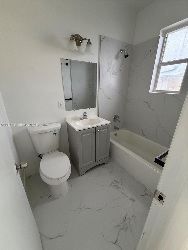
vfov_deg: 102.1
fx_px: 101
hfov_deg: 85.7
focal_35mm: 14
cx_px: 94
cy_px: 125
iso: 400
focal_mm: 2.22
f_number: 2.2
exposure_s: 1/60
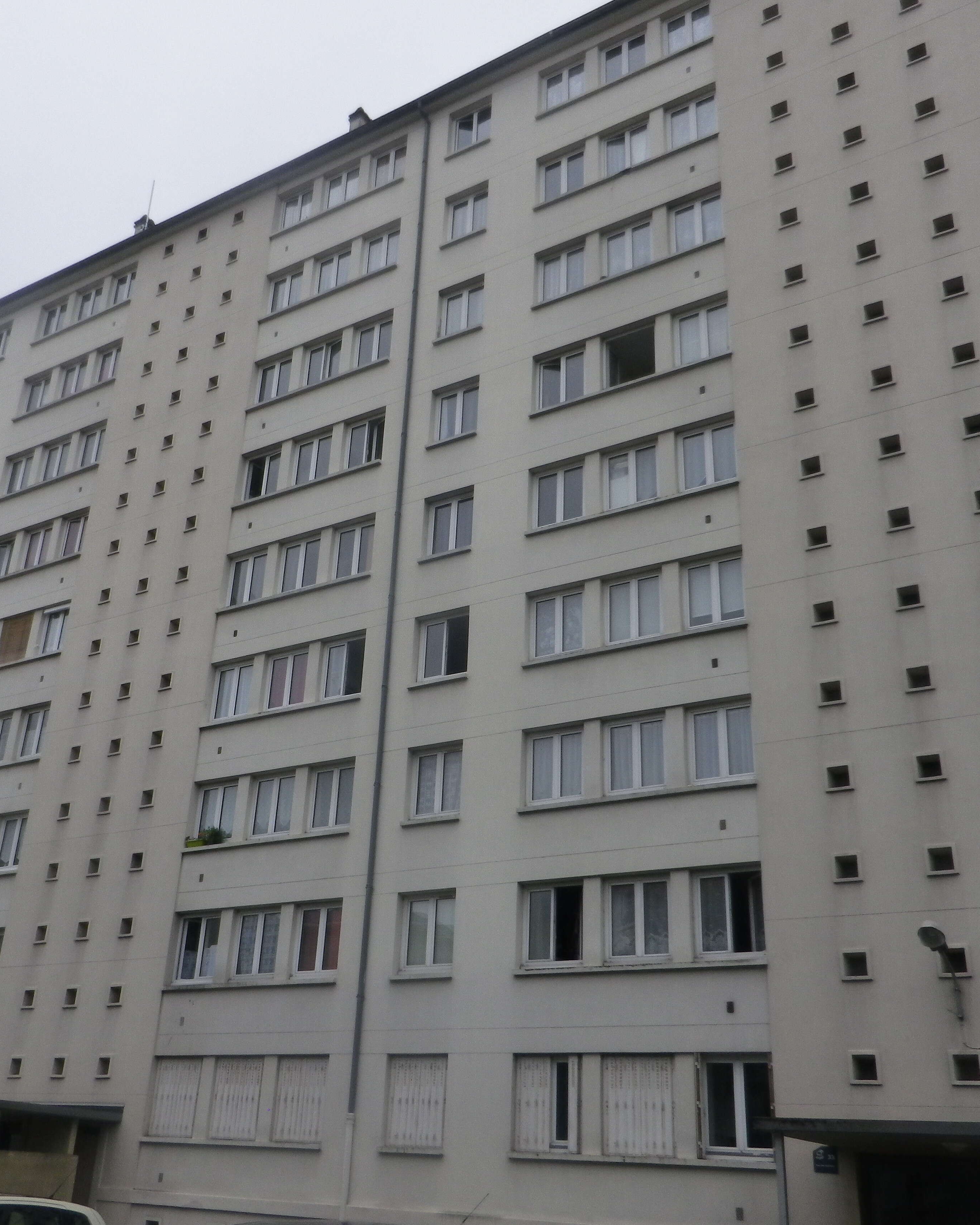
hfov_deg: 44.5
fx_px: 1196
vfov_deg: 54.2
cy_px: 607
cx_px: 430
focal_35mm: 33
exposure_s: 1/500
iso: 100
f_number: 3.5
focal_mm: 4.5
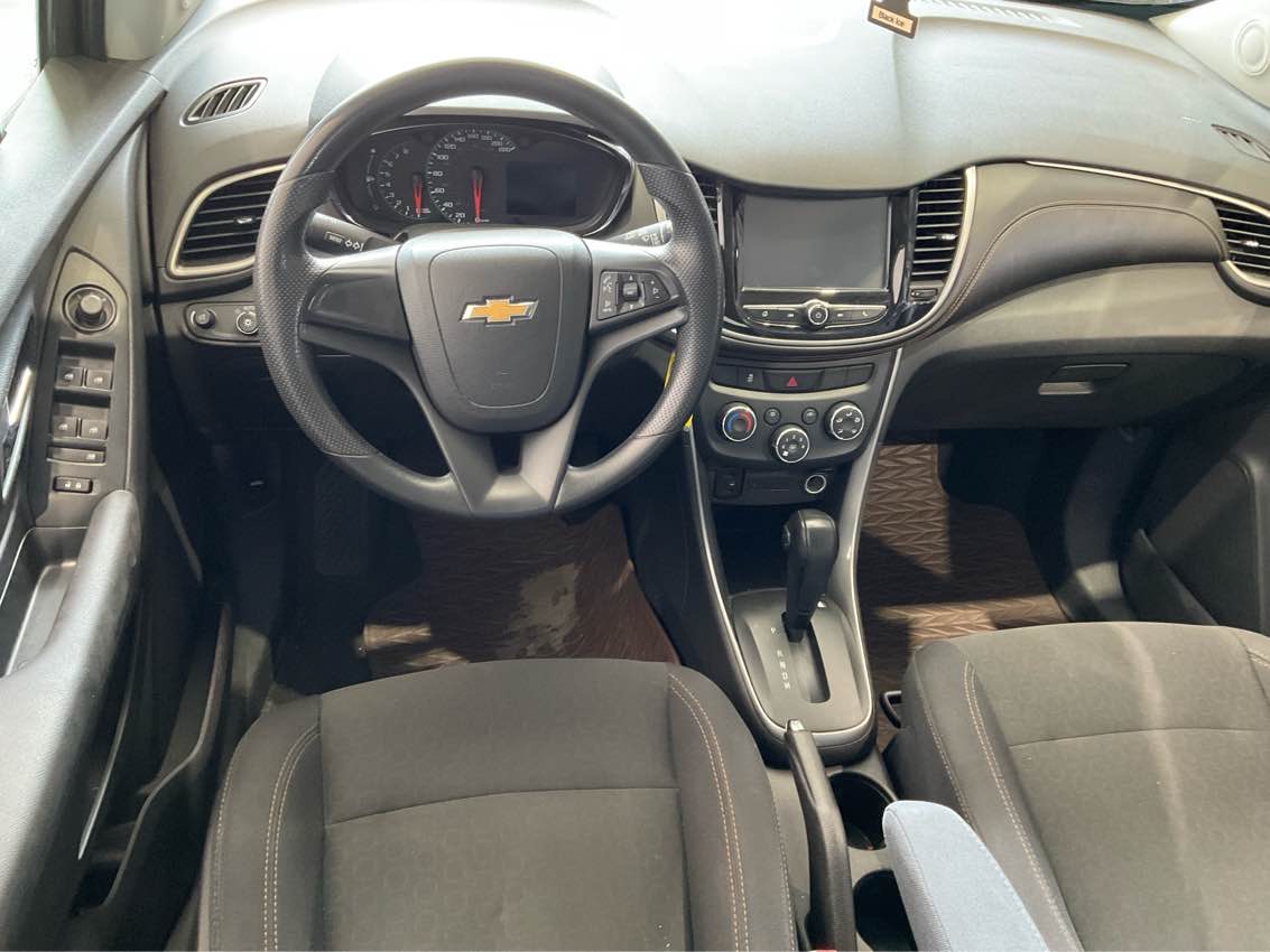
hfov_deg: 61.7
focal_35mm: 29
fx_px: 1064
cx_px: 635
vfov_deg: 48.2
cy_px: 476
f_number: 1.8
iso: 320
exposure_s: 1/47
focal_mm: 3
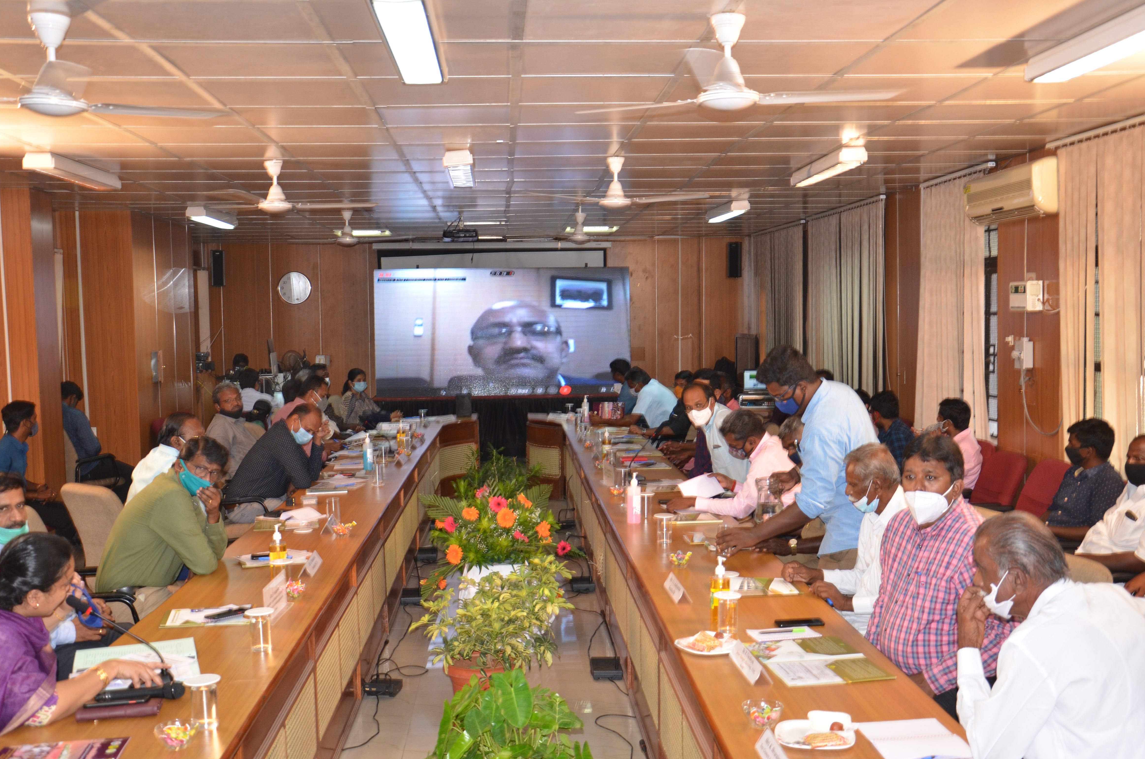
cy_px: 372
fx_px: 1255
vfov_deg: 33.6
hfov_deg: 49.1
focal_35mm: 40
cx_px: 585
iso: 400
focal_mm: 25
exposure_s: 1/60
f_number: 4
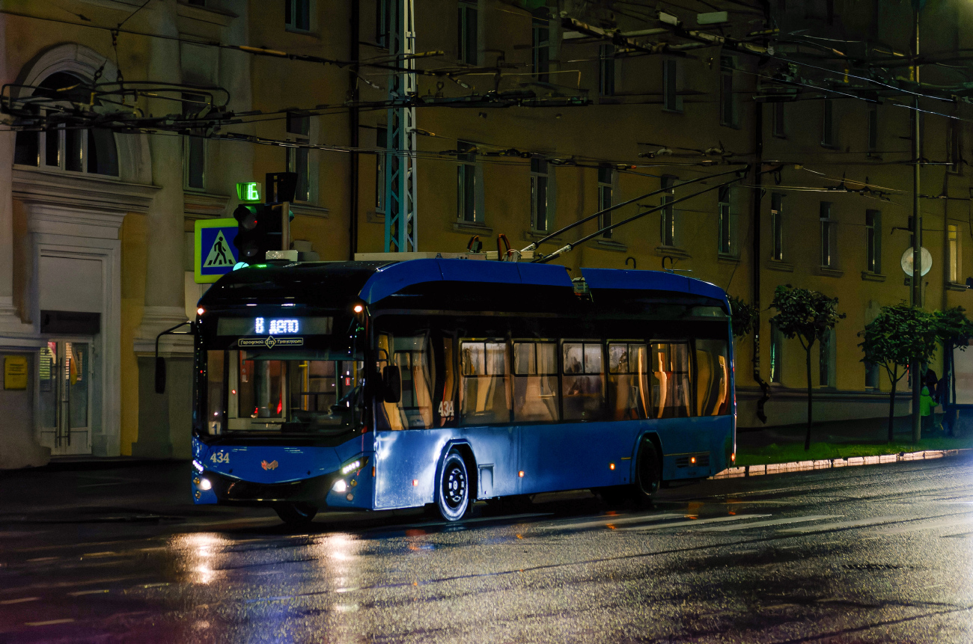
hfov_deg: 19.0
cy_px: 322
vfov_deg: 12.6
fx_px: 2913
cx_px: 486
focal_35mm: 108
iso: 8063
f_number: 5.6
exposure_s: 1/400
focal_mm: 72
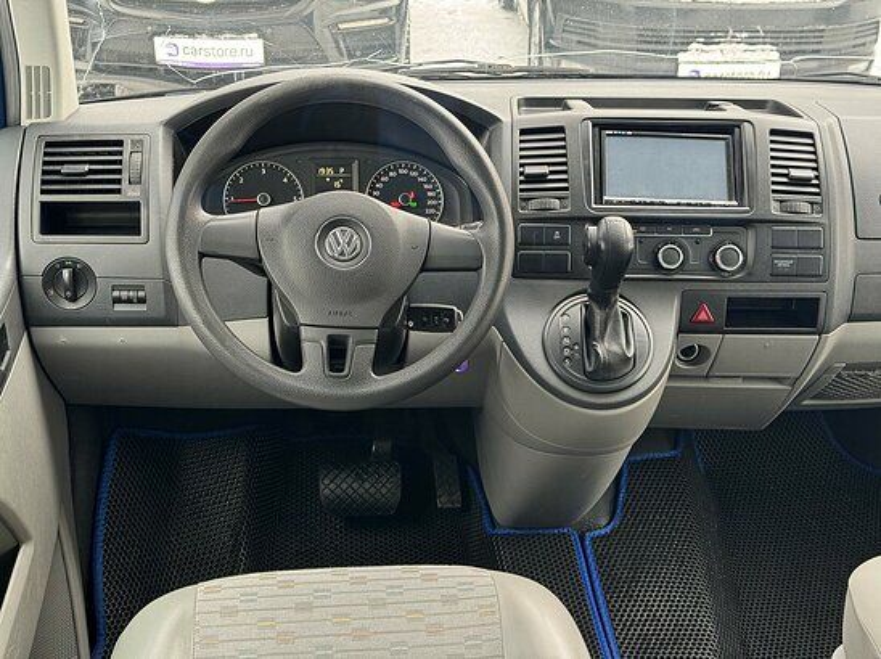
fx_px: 1221
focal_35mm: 48
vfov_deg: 30.2
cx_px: 440
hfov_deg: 39.7
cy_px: 330
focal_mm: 6.76
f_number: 1.78
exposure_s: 1/60
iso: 200
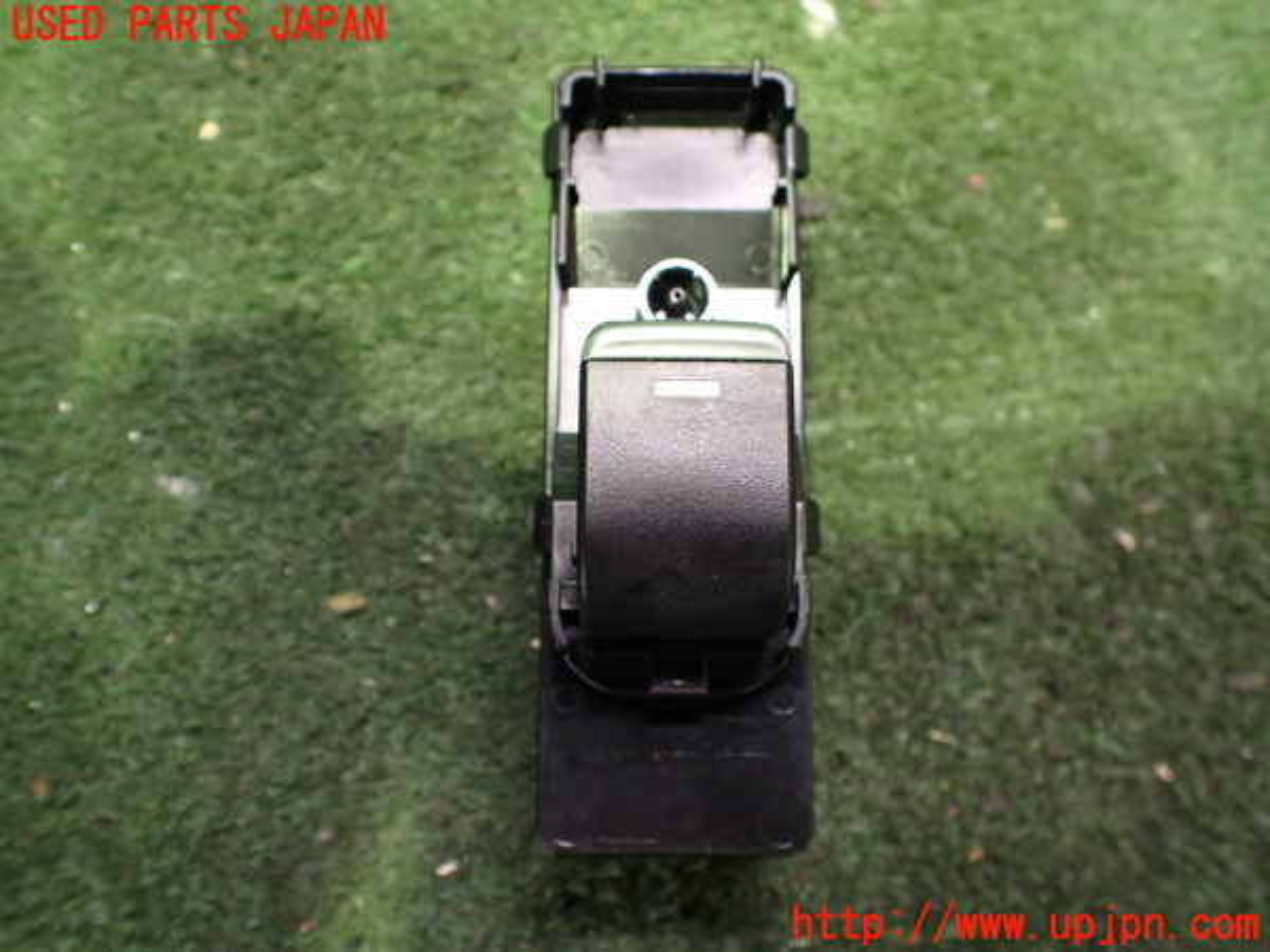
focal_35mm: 30
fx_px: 1101
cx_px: 635
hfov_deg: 60.0
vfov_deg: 46.8
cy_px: 476
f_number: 2.3
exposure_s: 1/30
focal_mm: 5.4
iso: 1000
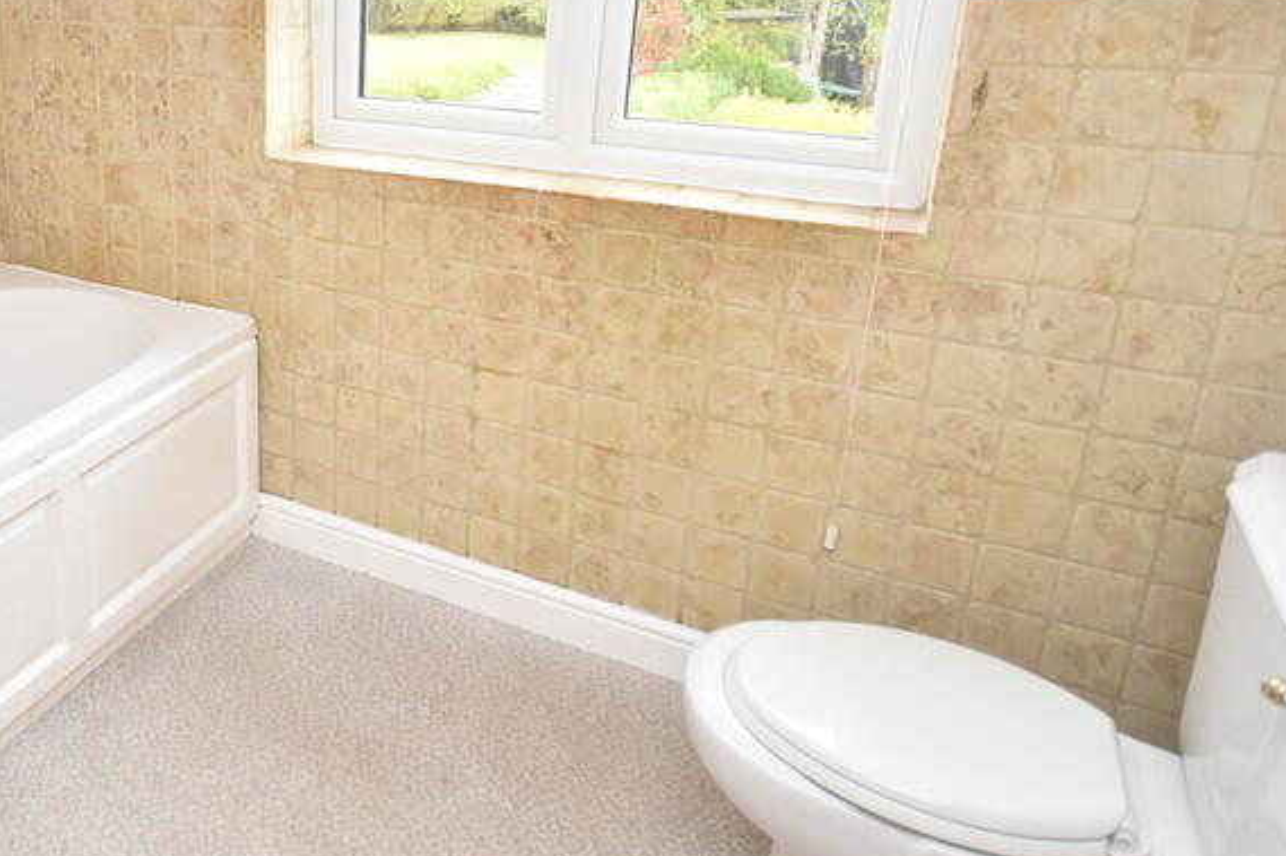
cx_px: 283
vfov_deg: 46.5
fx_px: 964
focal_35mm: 27
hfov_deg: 62.5
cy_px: 234
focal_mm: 10
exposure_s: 1/160
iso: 800
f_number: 4.5
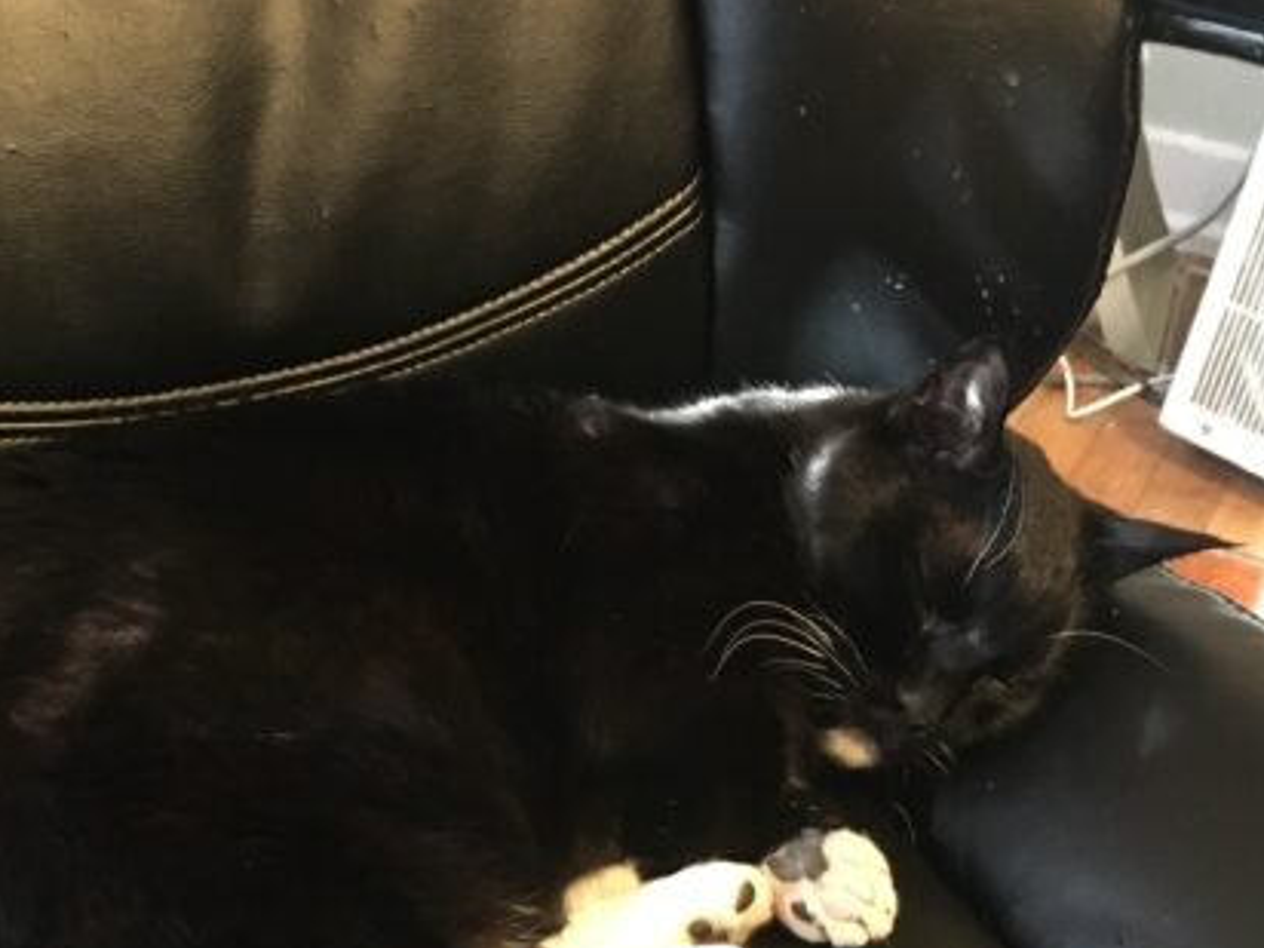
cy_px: 798
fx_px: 1972
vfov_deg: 26.4
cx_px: 408
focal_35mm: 54
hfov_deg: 35.2
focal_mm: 4.15
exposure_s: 1/15
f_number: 2.2
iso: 250
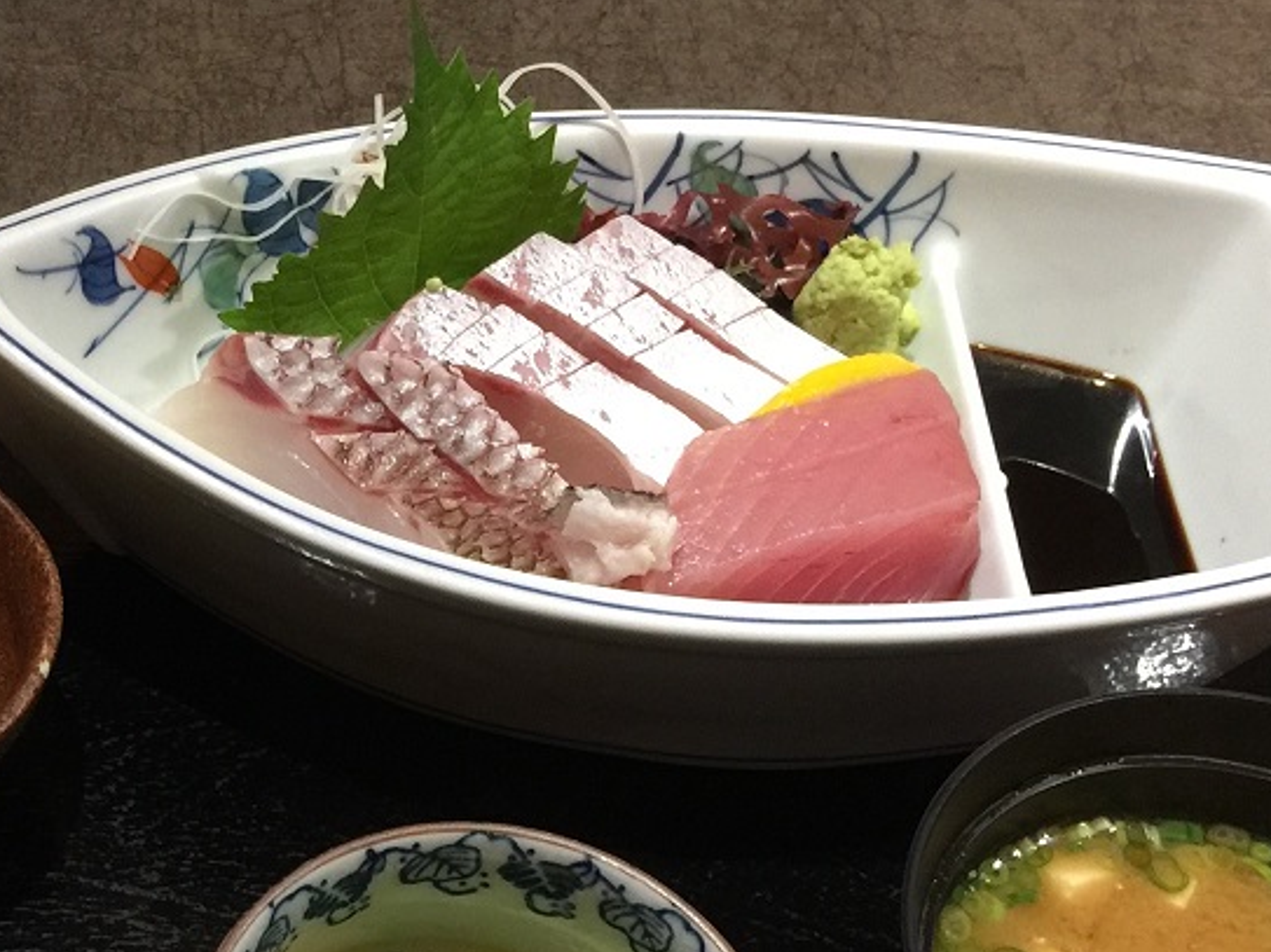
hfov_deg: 30.8
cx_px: 220
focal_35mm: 61
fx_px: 2239
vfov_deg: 23.3
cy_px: 881
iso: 125
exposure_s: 1/10
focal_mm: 4.15
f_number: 2.2
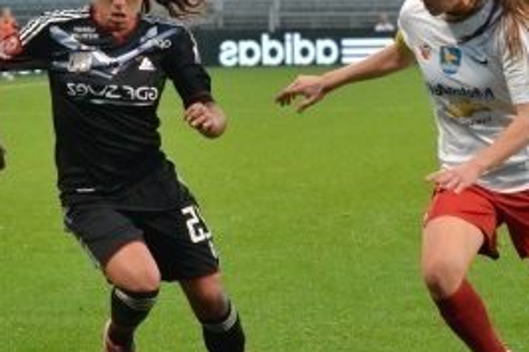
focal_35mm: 158
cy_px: 191
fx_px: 2320
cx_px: 255
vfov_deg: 8.7
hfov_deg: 13.0
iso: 3200
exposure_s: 1/1250
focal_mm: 70
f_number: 4
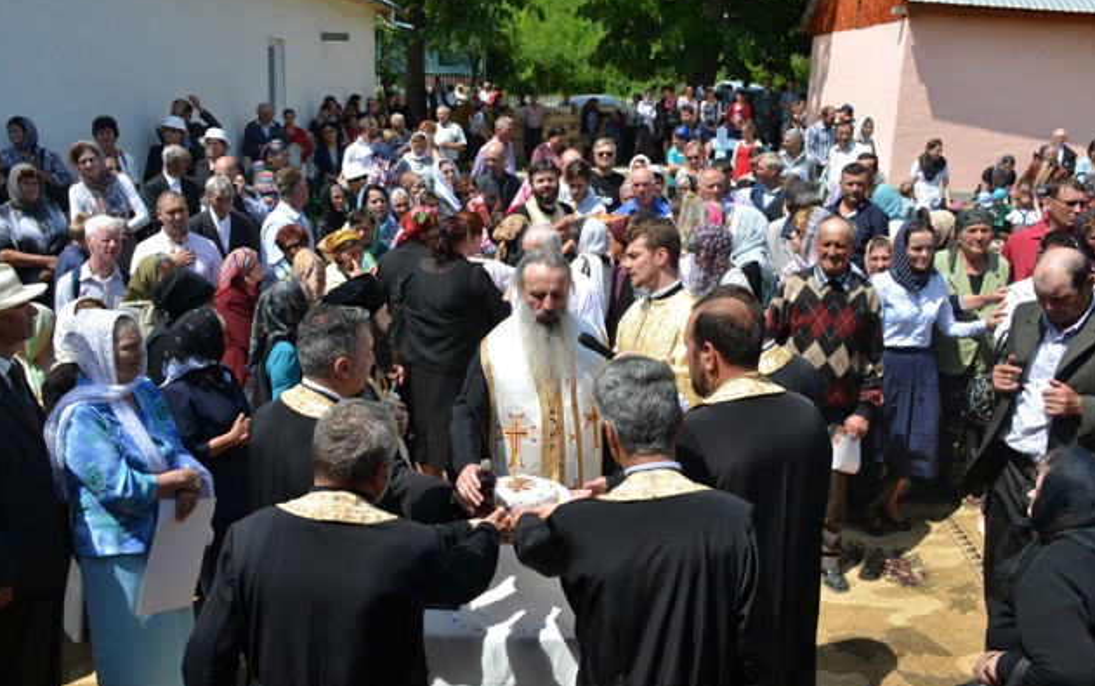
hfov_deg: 61.2
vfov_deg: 40.6
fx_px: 926
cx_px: 550
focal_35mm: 31
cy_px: 346
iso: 800
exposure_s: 1/2000
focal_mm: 20
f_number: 7.1
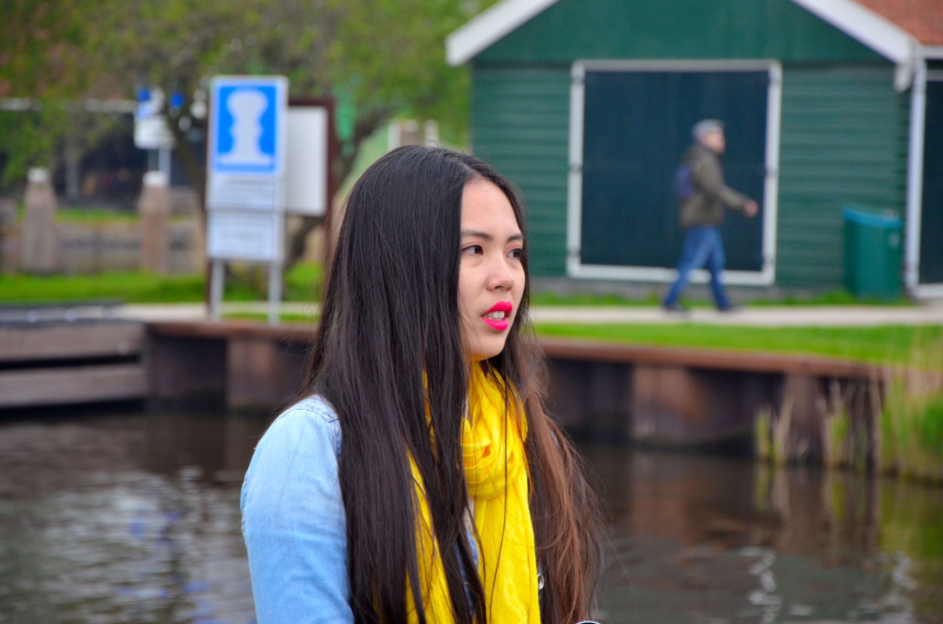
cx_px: 472
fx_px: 4117
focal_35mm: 158
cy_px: 312
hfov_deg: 13.1
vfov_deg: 8.7
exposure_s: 1/90
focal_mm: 105
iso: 400
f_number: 5.6
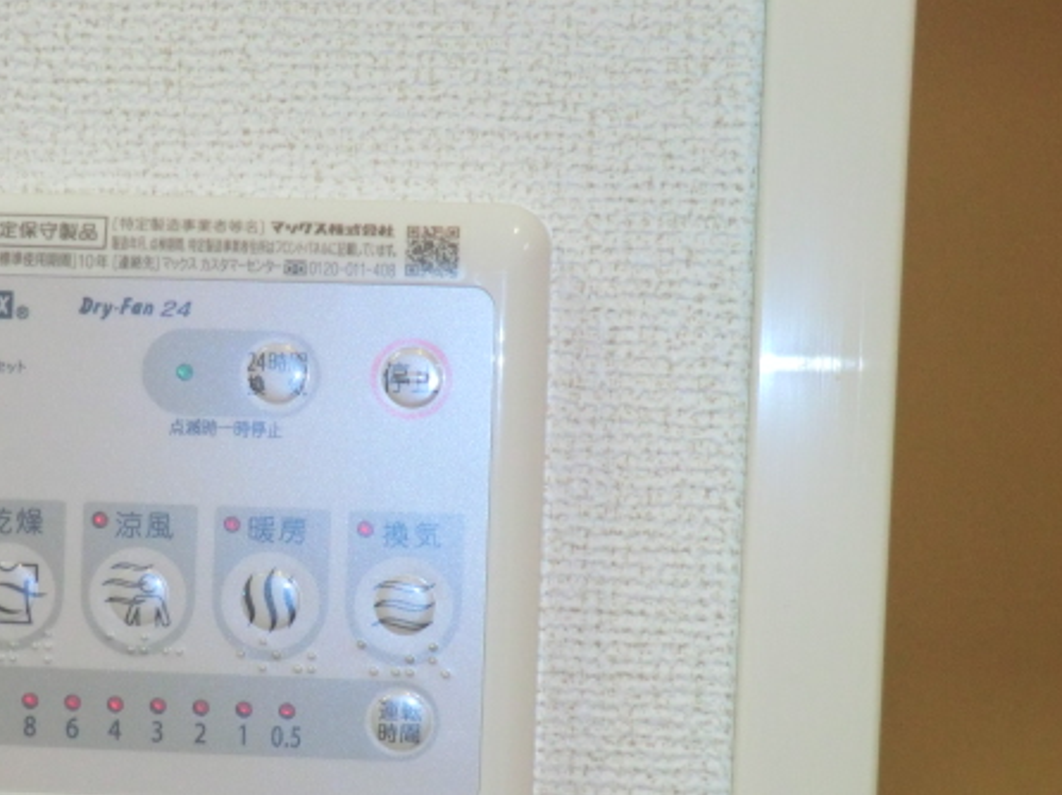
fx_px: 2422
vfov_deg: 18.6
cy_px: 550
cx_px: 310
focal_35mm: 79
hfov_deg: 24.5
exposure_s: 1/60
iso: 320
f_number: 4.2
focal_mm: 9.8
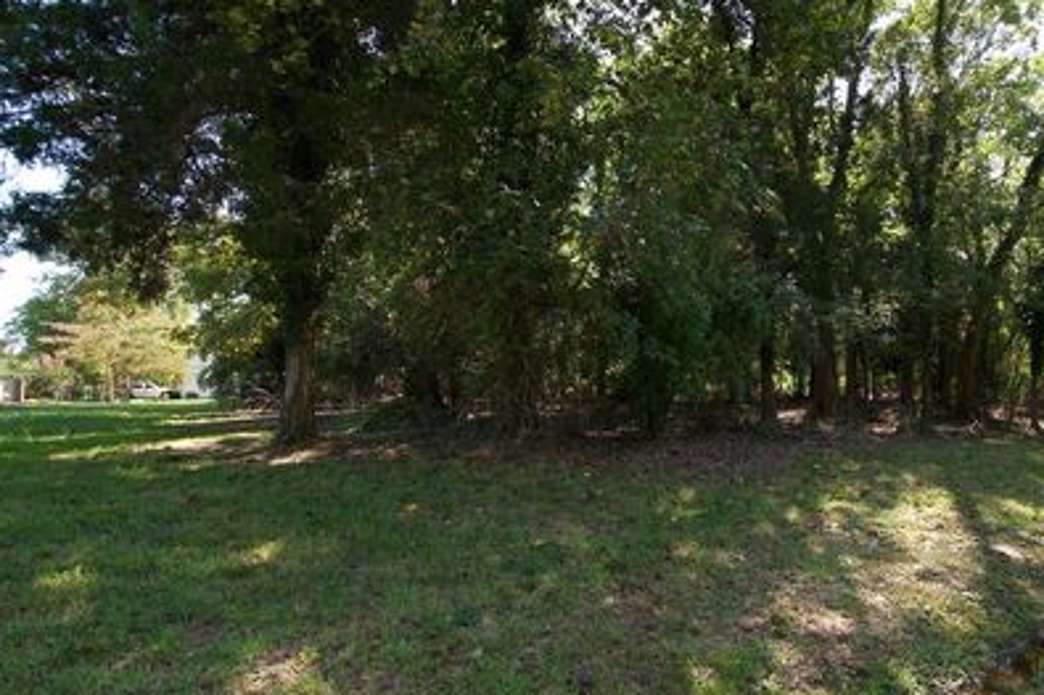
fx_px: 551
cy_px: 350
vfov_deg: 64.5
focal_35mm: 19
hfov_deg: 85.3
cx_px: 650
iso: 320
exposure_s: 1/160
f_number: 7.1
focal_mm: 10
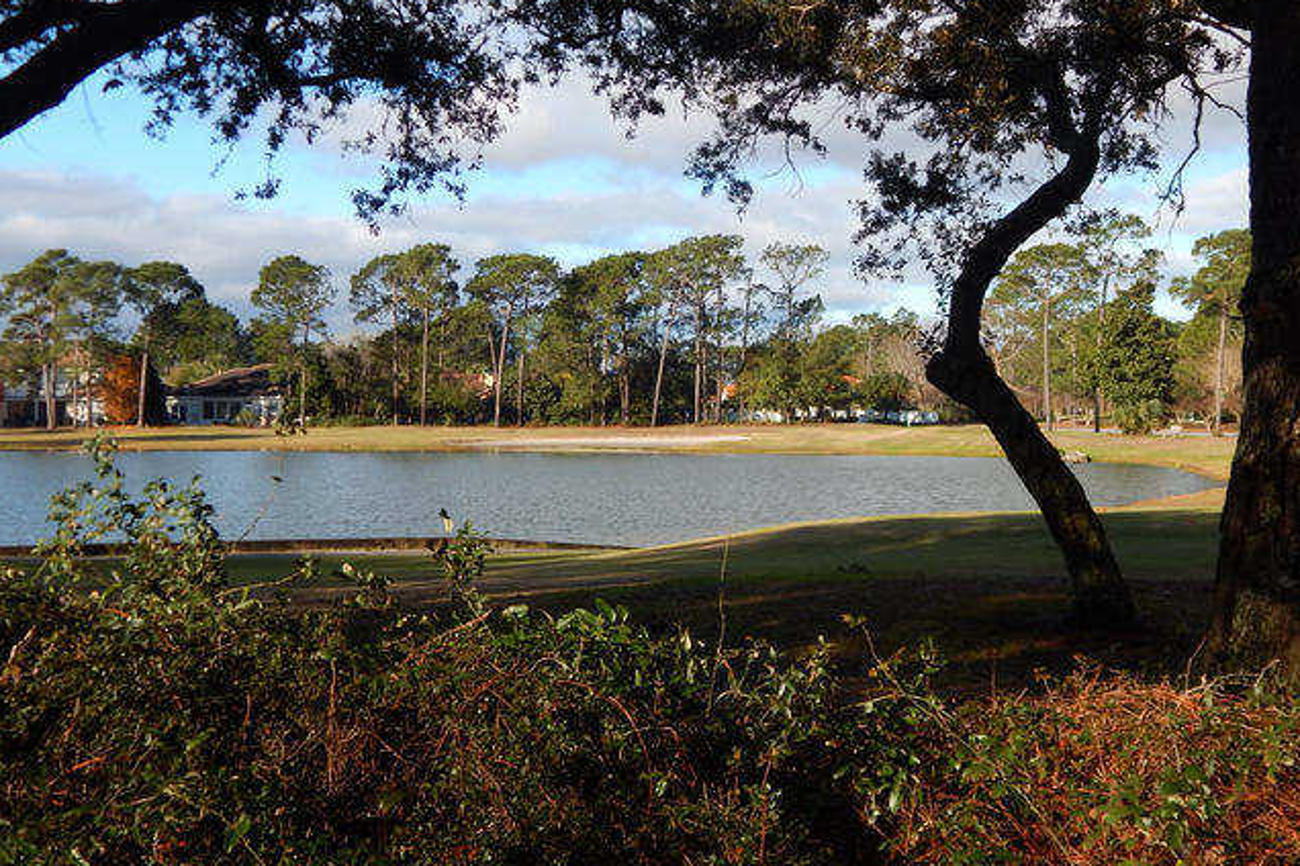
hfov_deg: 43.6
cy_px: 427
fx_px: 1625
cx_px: 650
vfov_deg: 29.9
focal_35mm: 45
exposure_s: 1/640
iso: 125
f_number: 3.6
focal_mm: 7.7
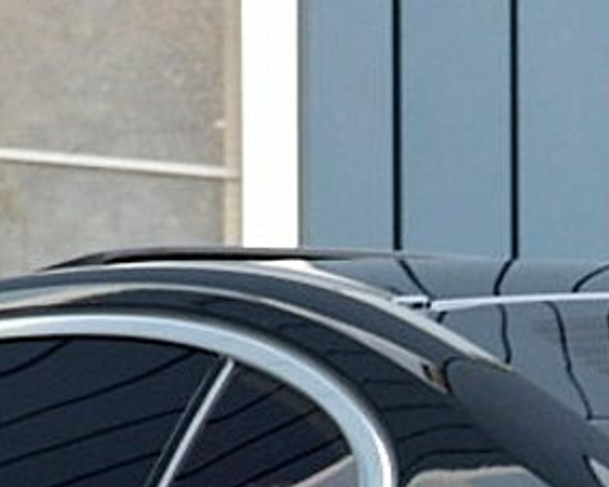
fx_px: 5137
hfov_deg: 6.8
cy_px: 910
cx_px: 662
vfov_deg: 5.3
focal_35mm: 285
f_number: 8
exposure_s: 1/60
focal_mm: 30
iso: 400
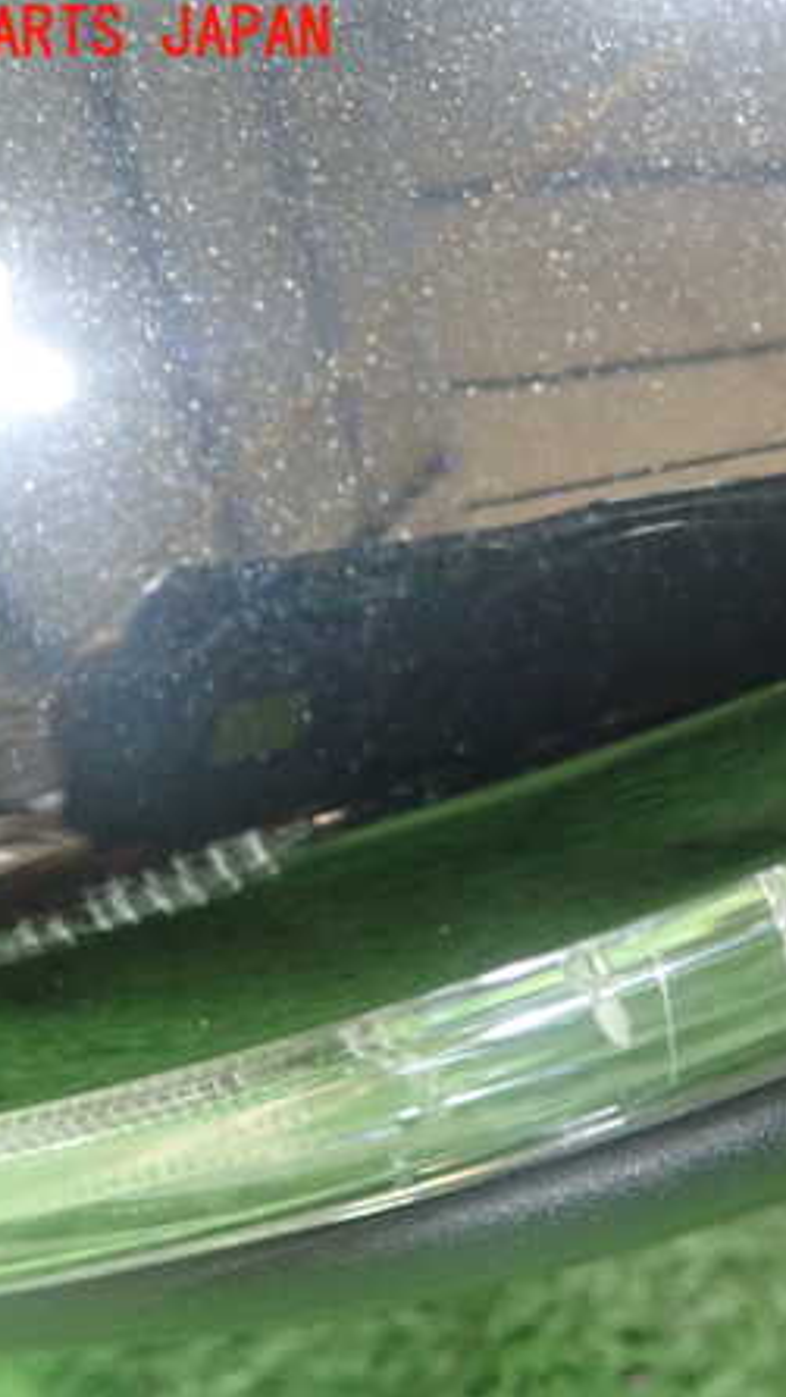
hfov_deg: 26.3
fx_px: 1630
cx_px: 701
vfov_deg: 46.4
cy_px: 702
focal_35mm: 44
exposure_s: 1/50
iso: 800
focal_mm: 5.5
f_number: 2.3
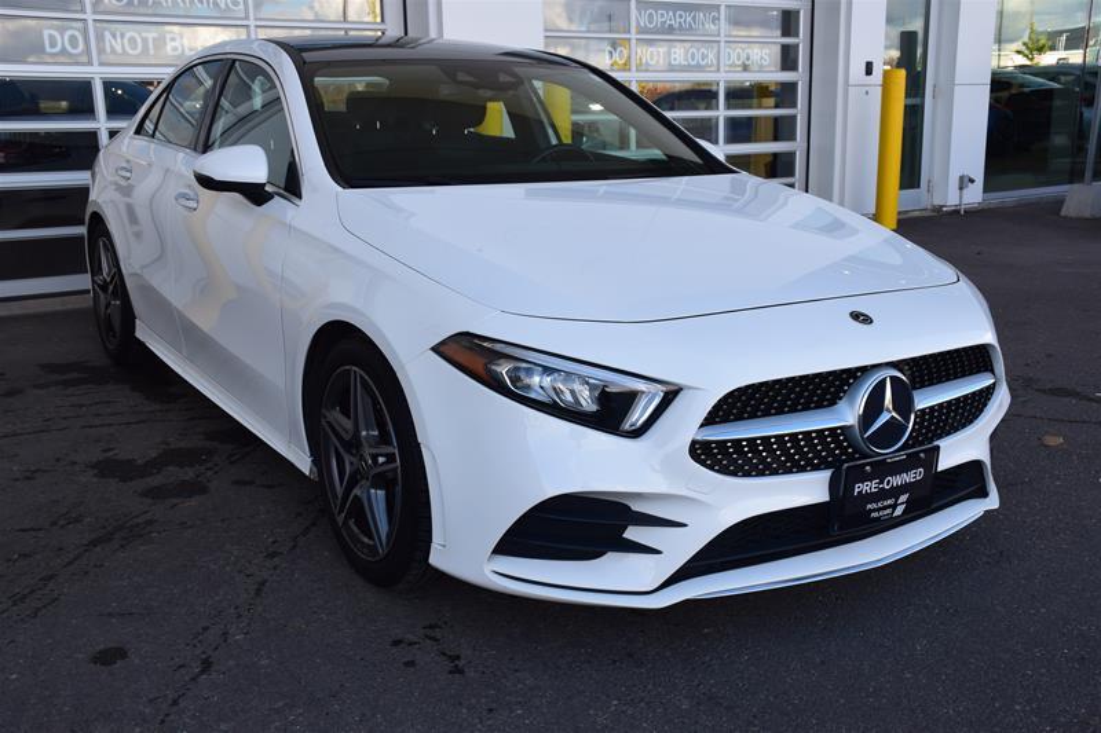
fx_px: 1101
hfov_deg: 53.1
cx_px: 550
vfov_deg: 36.9
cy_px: 366
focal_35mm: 36
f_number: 9
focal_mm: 24
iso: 400
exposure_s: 1/160
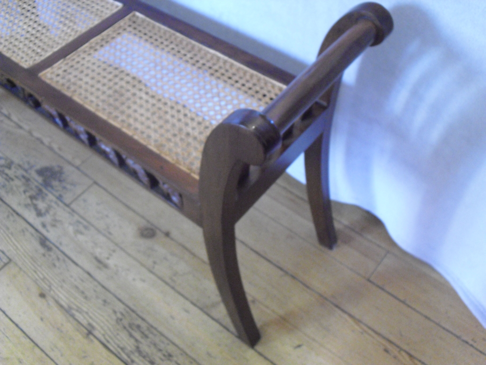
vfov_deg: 39.7
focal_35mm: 36
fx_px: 505
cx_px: 243
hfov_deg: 51.4
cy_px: 182
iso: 800
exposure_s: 1/25
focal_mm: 6.3
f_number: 3.1
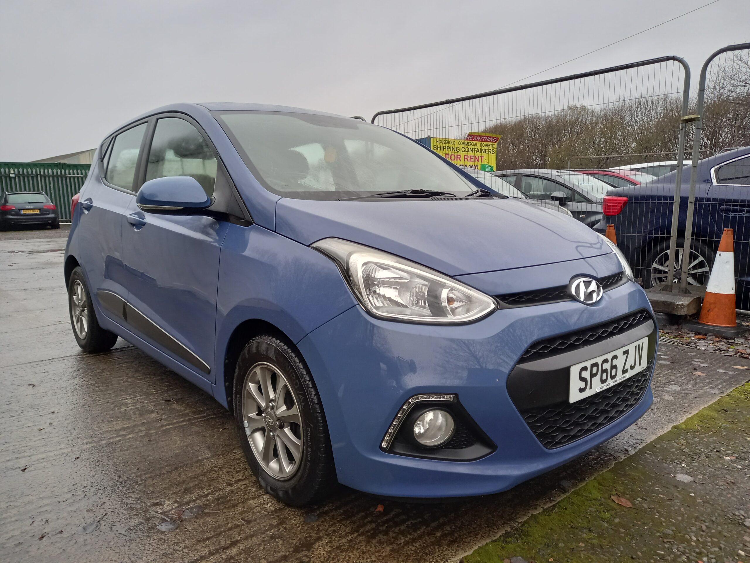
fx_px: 542
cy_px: 282
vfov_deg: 54.9
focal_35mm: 25
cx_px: 375
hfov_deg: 69.4
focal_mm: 4.6
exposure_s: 1/60
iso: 80
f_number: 2
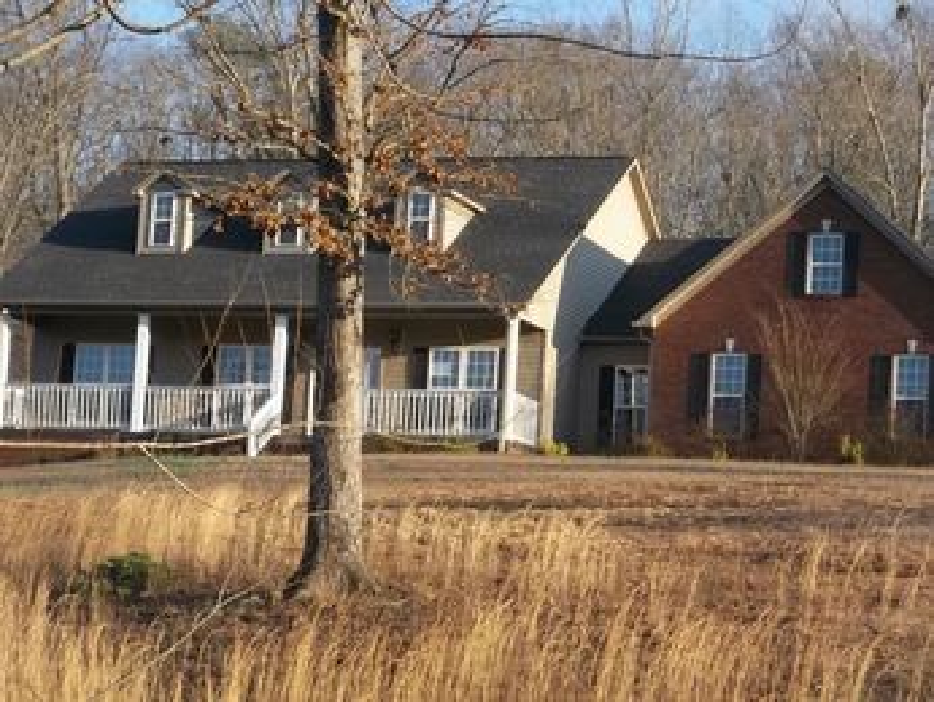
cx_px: 467
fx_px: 3645
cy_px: 351
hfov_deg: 14.6
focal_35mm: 135
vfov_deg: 11.0
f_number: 5.9
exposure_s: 1/125
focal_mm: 24.5
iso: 80
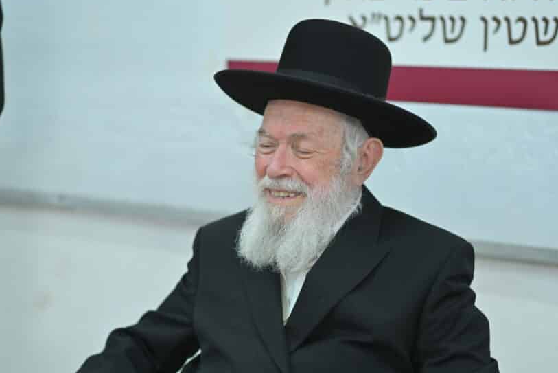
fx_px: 1659
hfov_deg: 19.1
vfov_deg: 12.8
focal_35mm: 107
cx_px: 286
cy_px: 195
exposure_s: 1/200
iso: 500
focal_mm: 85
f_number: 1.8
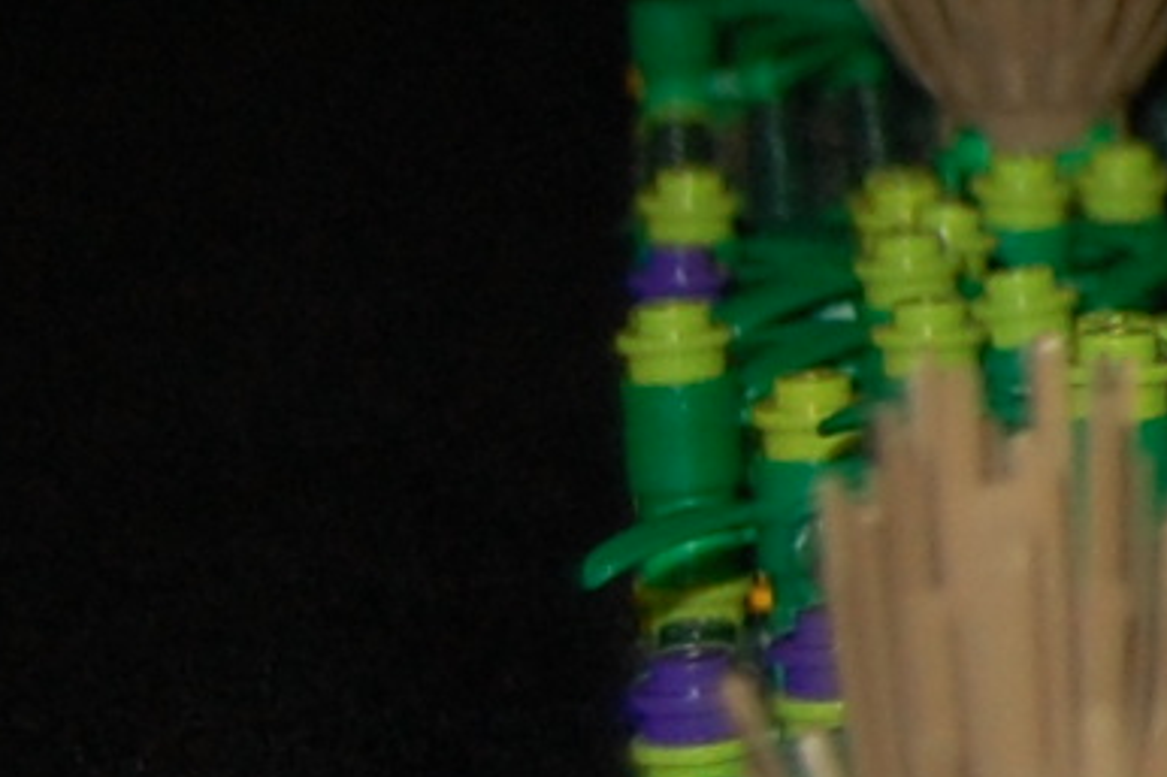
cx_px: 4151
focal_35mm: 257
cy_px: -680
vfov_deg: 5.3
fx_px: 8327
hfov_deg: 6.8
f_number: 3.8
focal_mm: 22
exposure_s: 1/60
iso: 400
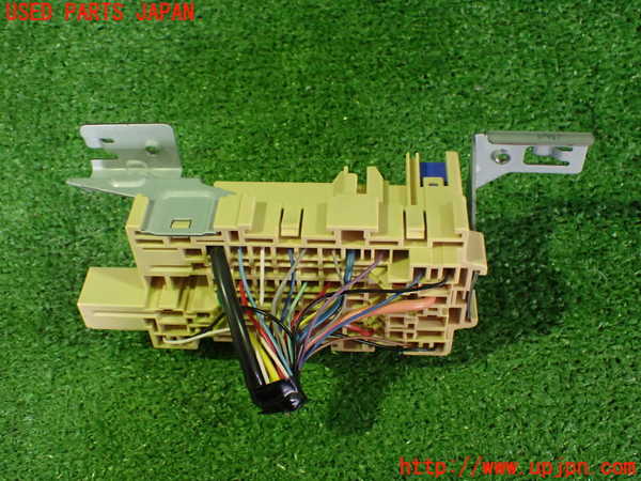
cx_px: 320
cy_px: 240
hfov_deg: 45.8
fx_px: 759
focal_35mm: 41
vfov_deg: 35.1
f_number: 2.8
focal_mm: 7.31
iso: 1000
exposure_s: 1/40
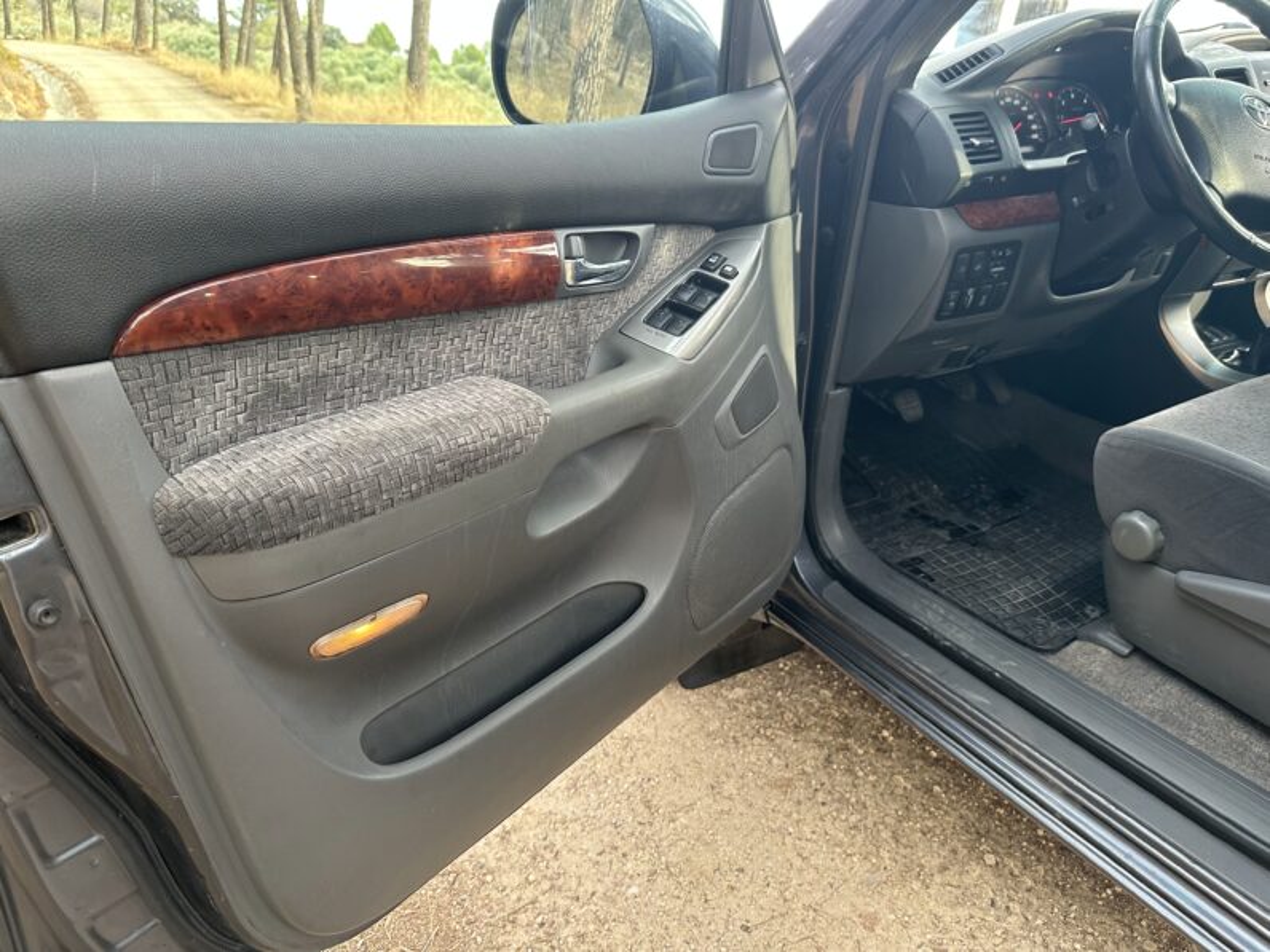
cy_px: 476
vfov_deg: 56.8
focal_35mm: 24
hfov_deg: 71.6
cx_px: 635
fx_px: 881
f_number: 1.78
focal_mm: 6.86
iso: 250
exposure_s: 1/79
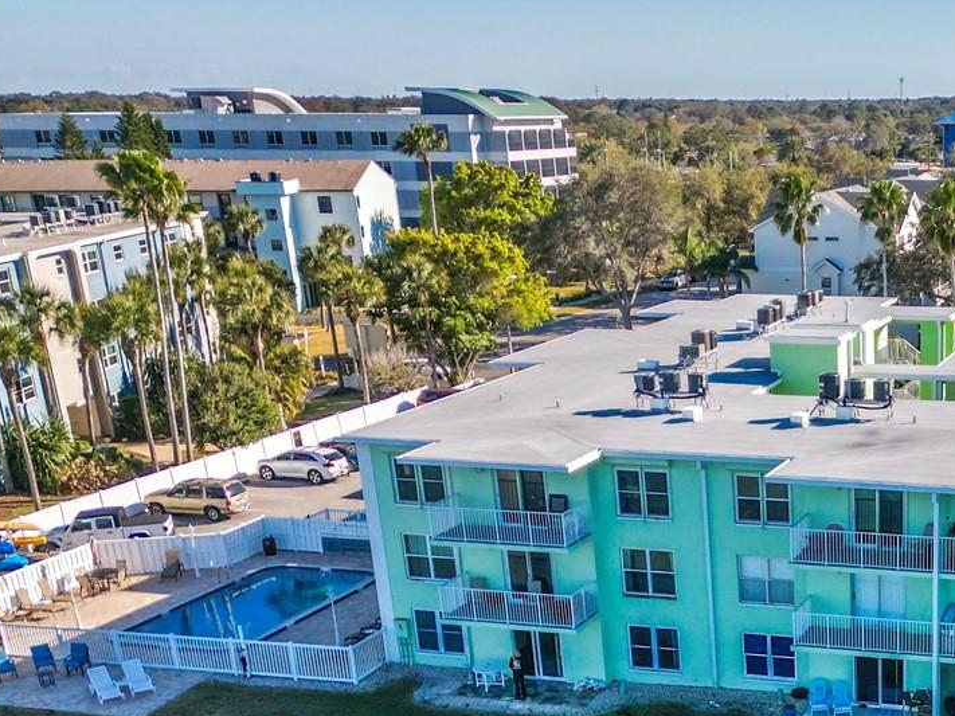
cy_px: 729
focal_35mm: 54
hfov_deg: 33.4
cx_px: 886
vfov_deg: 25.6
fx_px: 1490
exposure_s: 1/180
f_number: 1.7
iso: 140
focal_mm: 6.72
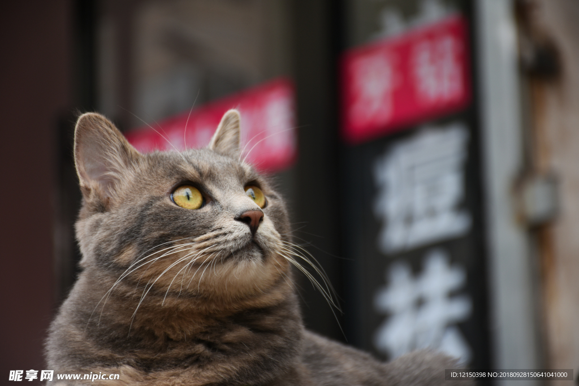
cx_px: 290
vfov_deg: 9.2
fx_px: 2413
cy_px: 193
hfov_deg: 13.7
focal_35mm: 150
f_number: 5.6
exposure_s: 1/60
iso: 100
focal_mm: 100
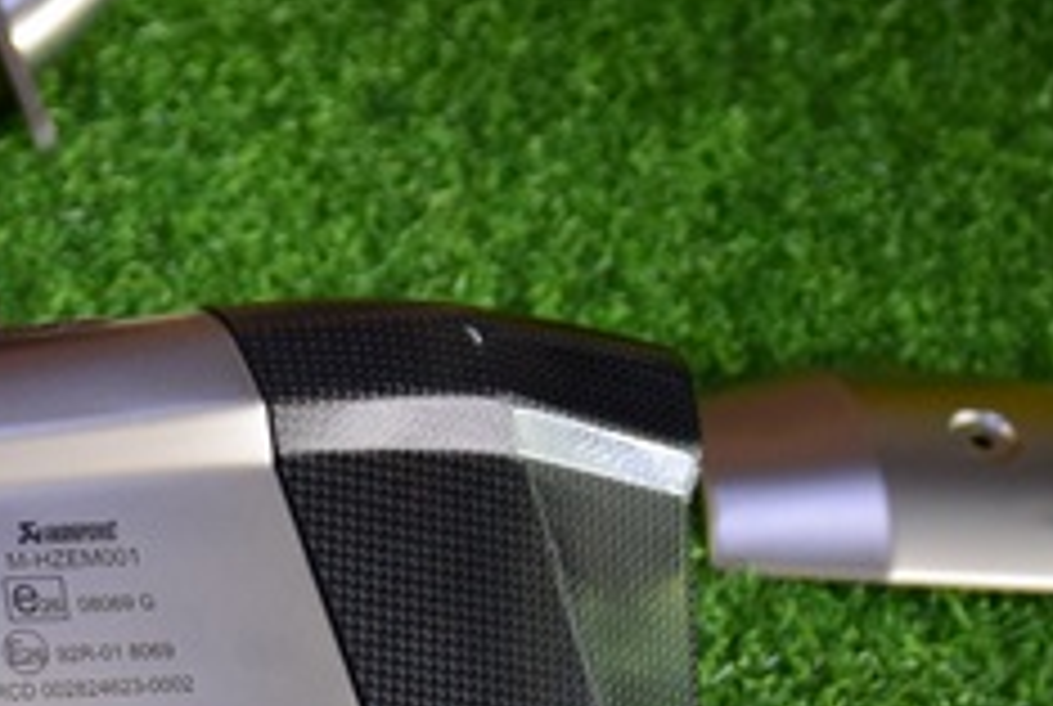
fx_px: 4651
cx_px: -554
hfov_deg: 12.3
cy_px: 753
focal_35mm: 159
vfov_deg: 8.6
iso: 1250
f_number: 3.3
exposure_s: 1/50
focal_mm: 31
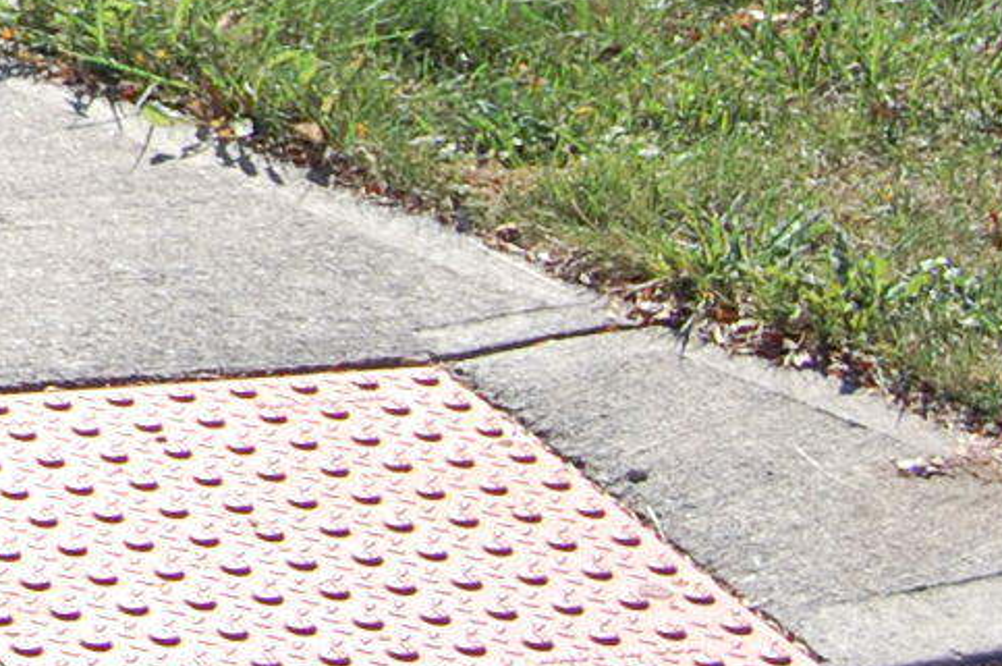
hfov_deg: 9.1
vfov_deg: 6.4
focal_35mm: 210
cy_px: -583
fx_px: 5839
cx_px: -1149
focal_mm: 30
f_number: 9
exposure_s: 1/320
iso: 200
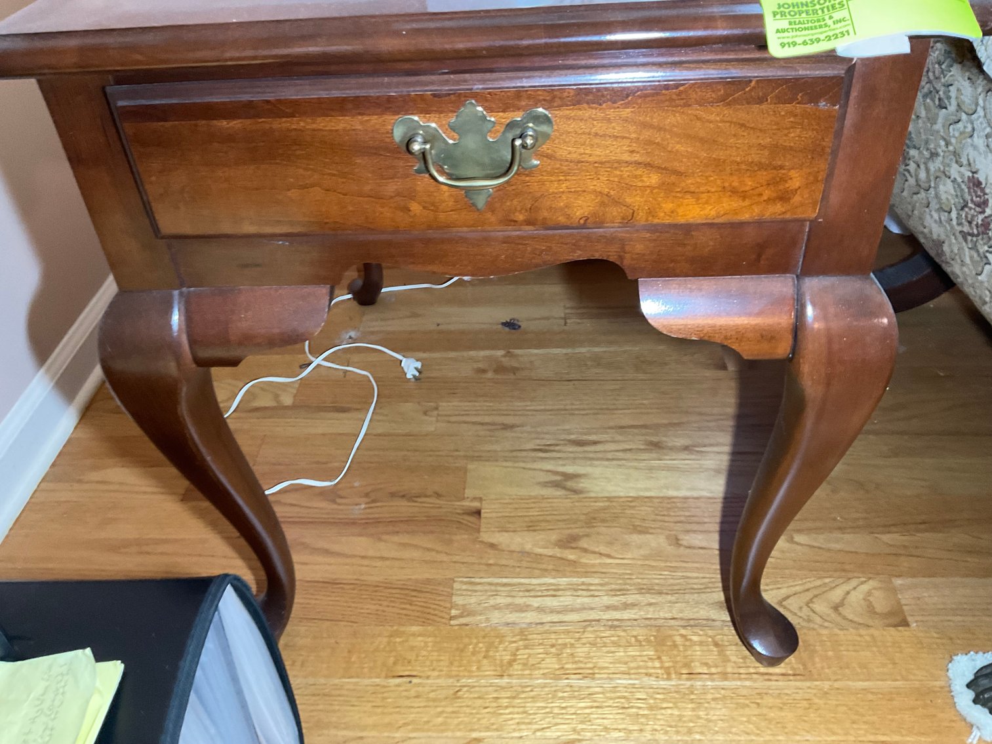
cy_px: 372
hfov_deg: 61.7
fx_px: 831
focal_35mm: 29
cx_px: 496
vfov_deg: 48.2
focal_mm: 3
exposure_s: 1/40
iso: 200
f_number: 1.8
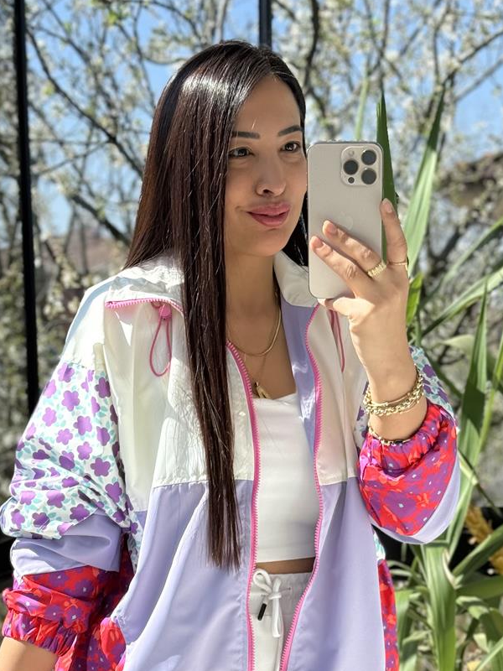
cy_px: 529
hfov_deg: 18.4
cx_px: 269
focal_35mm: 80
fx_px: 1550
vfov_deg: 24.1
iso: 100
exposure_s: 1/1222
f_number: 1.78
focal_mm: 6.76
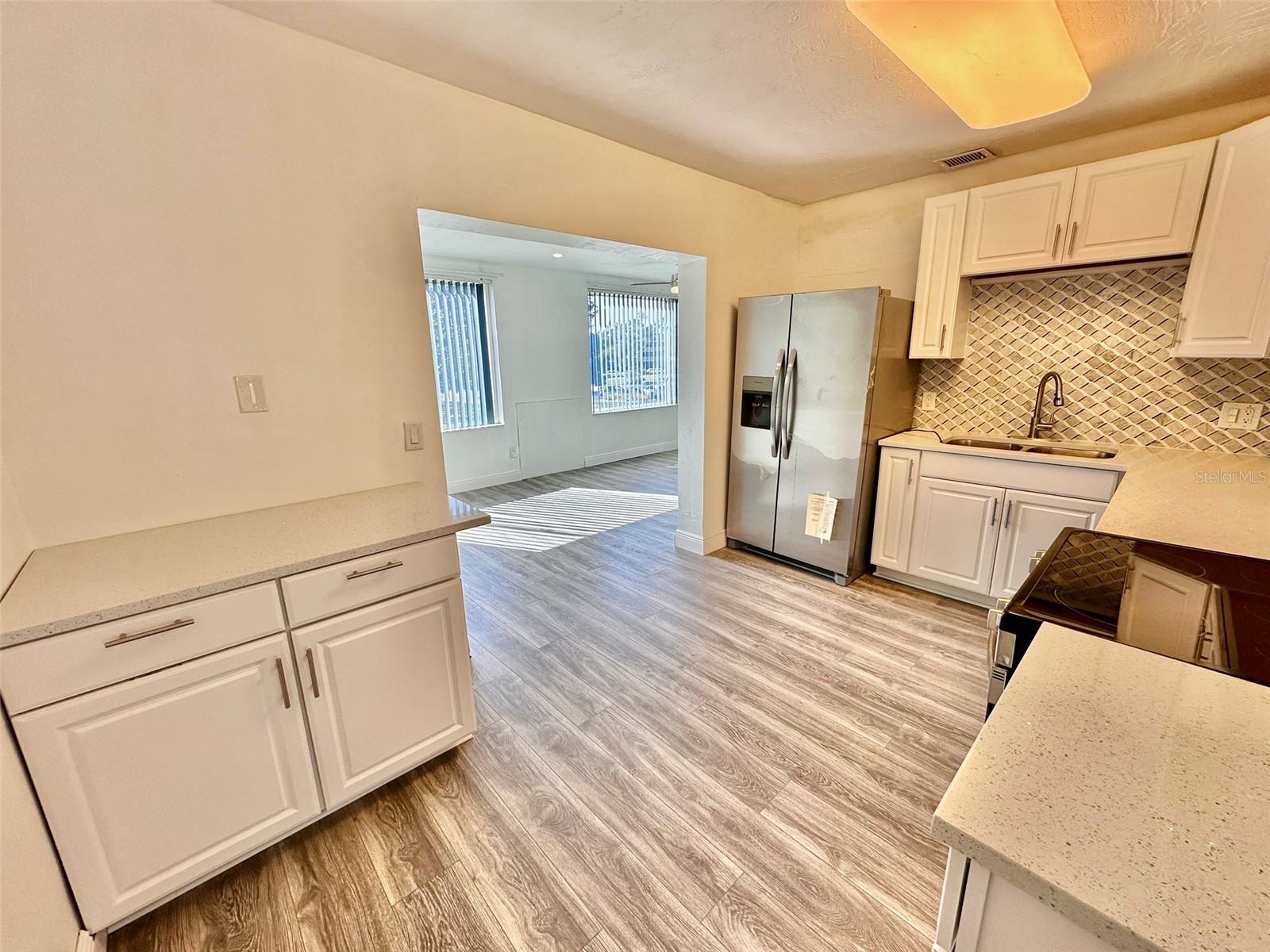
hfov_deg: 102.1
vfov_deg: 85.7
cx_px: 635
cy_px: 476
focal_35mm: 14
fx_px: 514
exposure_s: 1/120
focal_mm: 2.22
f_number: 2.2
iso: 50
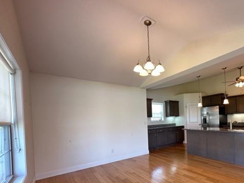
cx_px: 164
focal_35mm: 19
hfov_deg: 81.6
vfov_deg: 67.0
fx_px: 134
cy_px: 120
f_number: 2.2
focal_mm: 2.22
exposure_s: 1/60
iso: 200
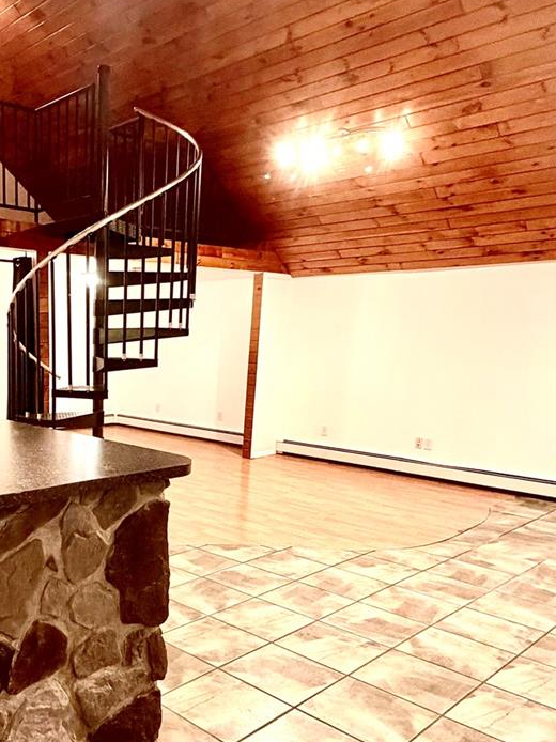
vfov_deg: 57.3
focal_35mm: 31
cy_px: 485
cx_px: 86
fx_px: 664
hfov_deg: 42.6
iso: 500
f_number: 2.2
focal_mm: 2.22
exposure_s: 1/60
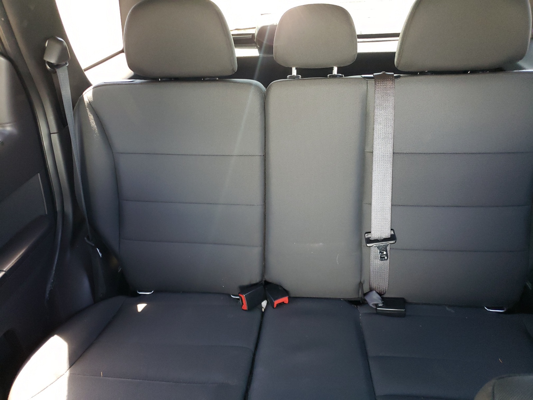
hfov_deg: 67.3
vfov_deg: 53.1
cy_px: 200
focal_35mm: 26
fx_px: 400
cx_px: 266
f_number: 1.5
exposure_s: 1/60.2
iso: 239
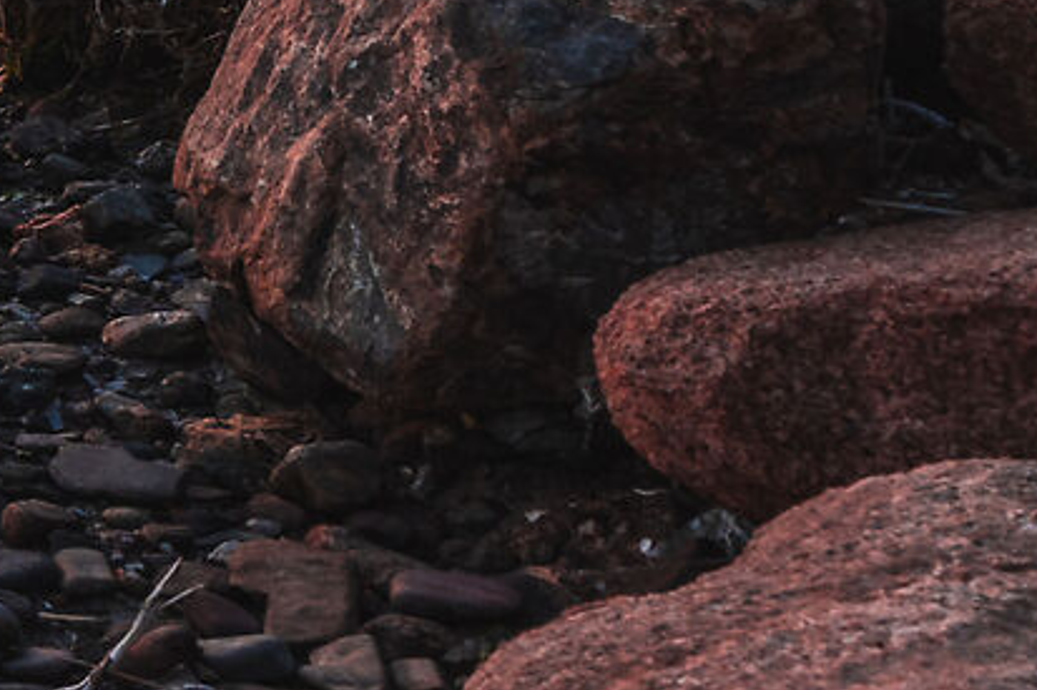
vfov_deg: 13.0
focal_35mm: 93
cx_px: -1384
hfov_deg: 14.8
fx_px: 2678
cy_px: -635
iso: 100
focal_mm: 16
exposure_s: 25
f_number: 11
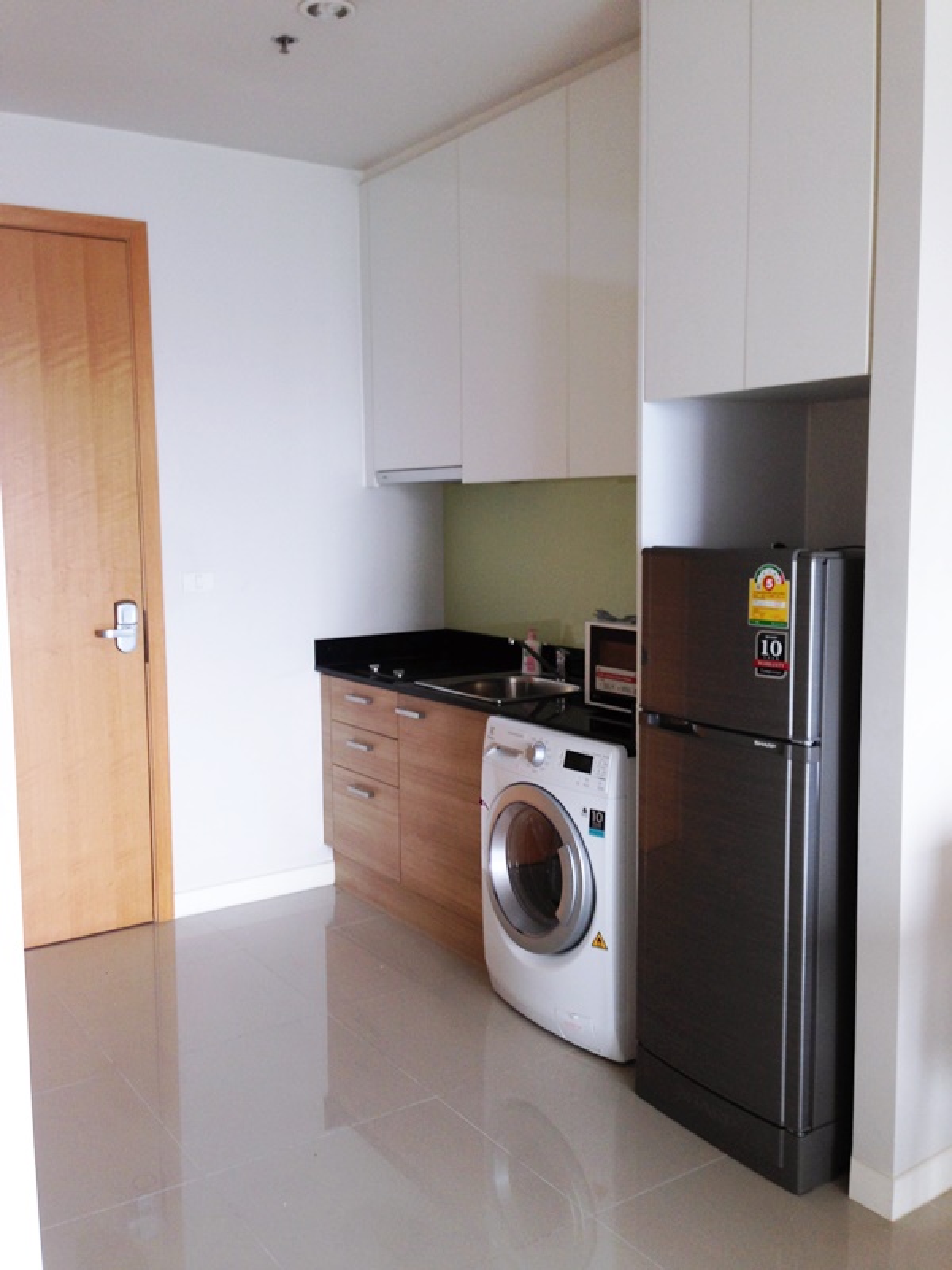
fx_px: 1210
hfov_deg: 42.9
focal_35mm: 33
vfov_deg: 55.4
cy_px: 635
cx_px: 476
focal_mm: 4.12
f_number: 2.4
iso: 50
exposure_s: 1/30
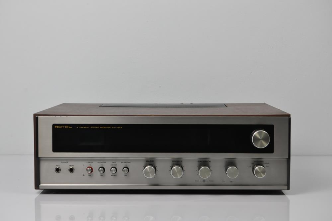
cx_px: 166
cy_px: 110
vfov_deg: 18.1
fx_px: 691
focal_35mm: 75
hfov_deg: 27.0
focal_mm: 50
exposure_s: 1/160
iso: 1600
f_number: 6.3
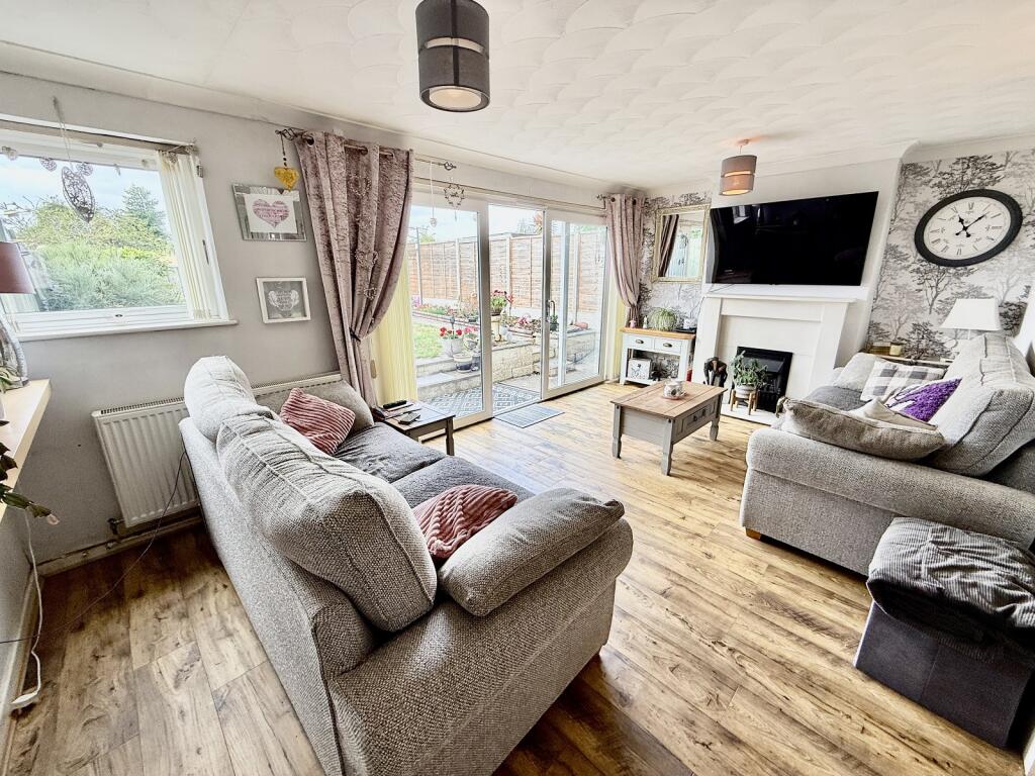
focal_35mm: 14
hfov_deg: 102.1
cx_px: 518
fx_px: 419
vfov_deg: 85.7
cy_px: 388
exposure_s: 1/109
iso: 64
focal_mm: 2.22
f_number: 2.2
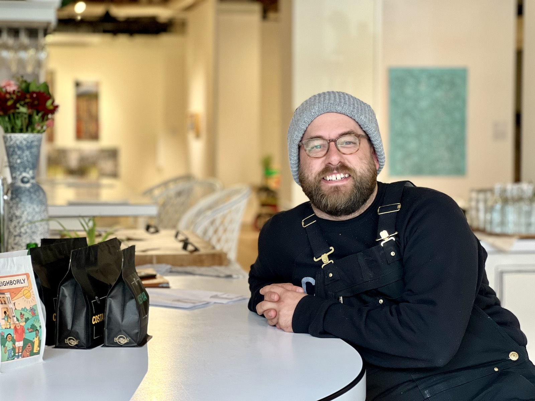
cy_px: 200
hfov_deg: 25.3
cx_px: 268
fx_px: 1190
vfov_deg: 19.1
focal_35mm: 77
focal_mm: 9
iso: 200
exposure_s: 1/120
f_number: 2.8
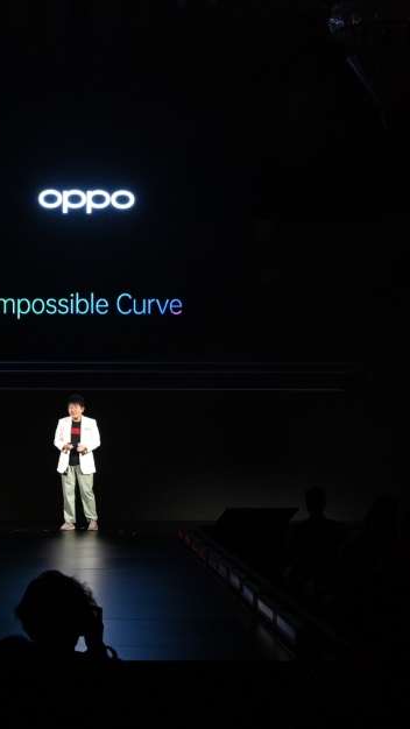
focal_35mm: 82
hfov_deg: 14.7
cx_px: 83
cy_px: 364
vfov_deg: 25.9
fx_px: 1585
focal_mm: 35
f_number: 6.3
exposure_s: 1/100
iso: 1600
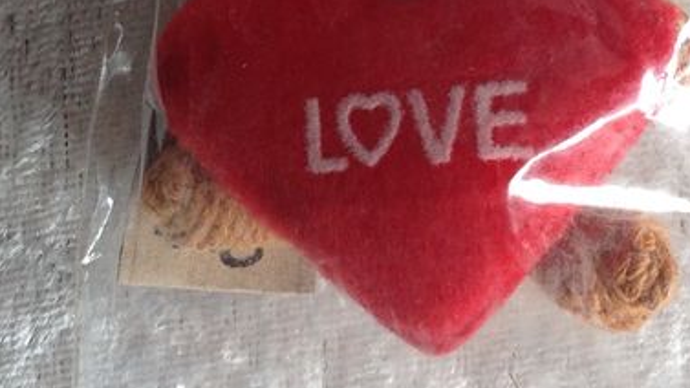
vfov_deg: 11.5
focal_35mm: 101
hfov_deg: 21.1
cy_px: -176
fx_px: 1848
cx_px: 446
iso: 64
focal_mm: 4.28
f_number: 2.4
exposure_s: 1/120
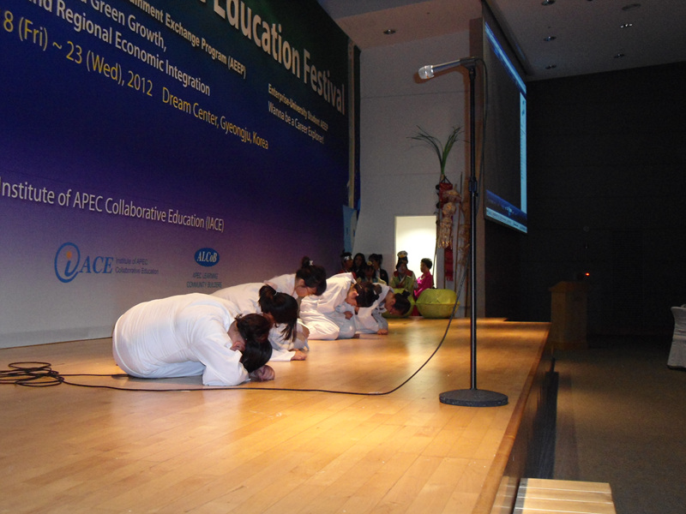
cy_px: 257
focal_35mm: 37
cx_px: 343
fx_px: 733
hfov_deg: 50.1
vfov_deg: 38.7
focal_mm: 6.7
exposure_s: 1/40
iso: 400
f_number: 3.2
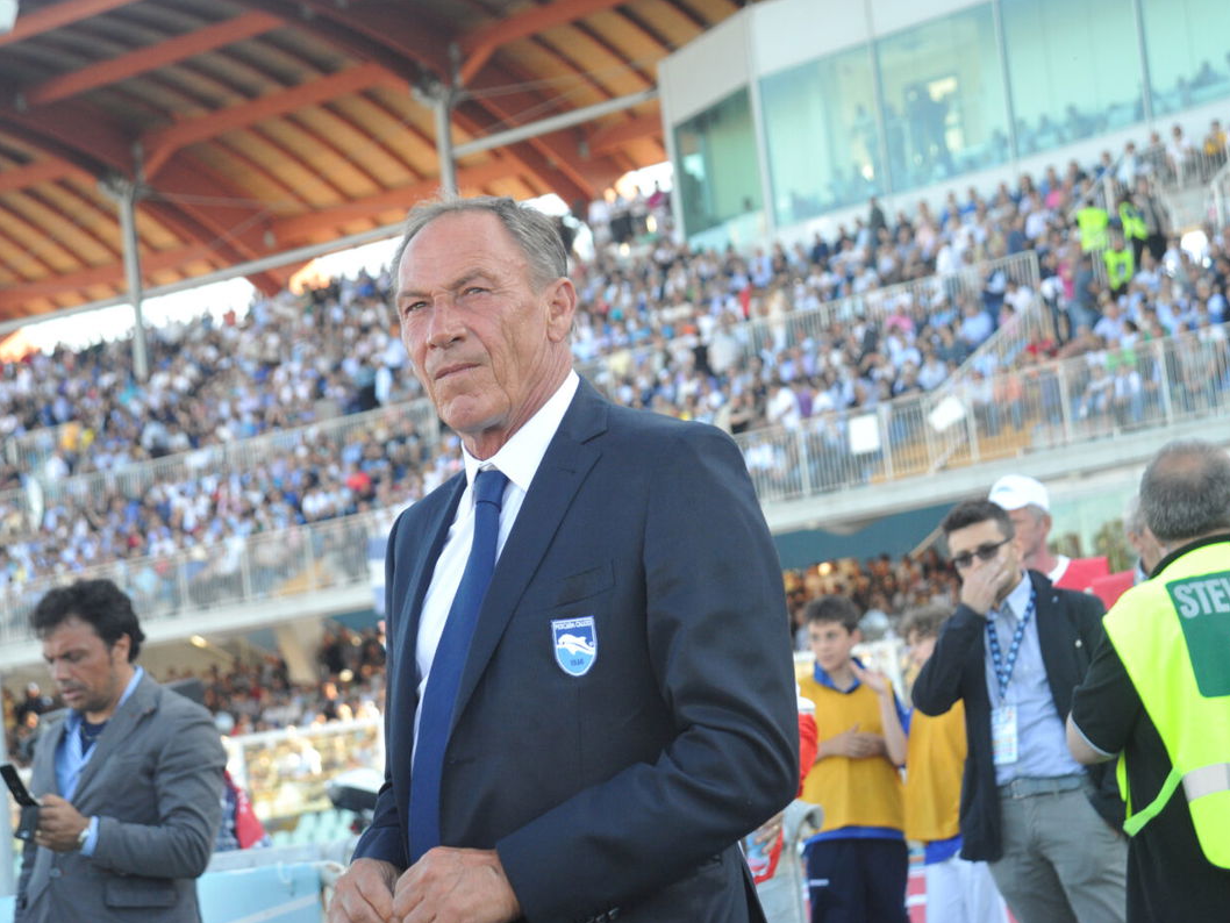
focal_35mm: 61
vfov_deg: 24.0
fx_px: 2168
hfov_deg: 31.7
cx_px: 566
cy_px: 463
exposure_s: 1/800
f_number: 7.1
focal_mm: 56
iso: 3200
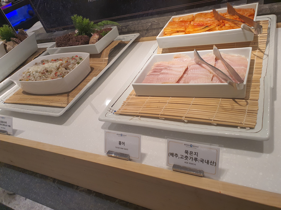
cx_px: 140
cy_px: 105
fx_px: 211
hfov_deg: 67.3
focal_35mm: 26
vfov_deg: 53.1
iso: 100
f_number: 2.4
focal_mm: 4.3
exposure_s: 1/120
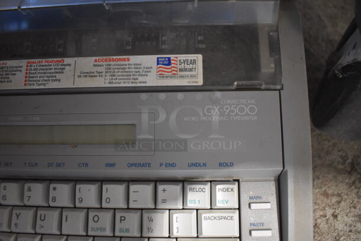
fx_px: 271
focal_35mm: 27
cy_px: 120
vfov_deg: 48.0
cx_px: 180
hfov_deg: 67.3
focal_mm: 18
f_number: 4
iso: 2800
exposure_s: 1/60
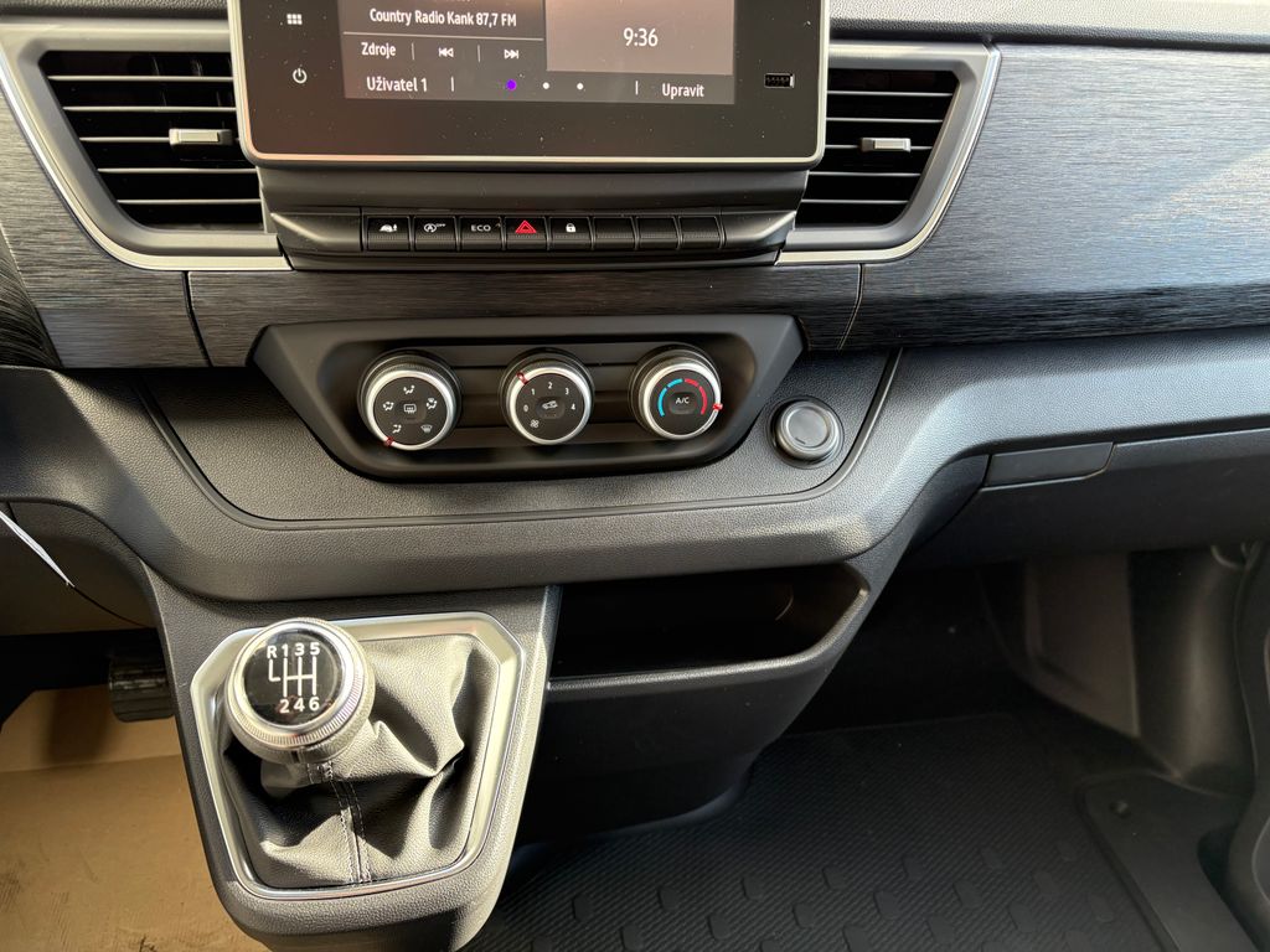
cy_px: 476
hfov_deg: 67.3
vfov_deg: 53.1
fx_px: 954
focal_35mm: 26
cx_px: 635
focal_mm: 5.96
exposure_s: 1/118
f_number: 1.6
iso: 125
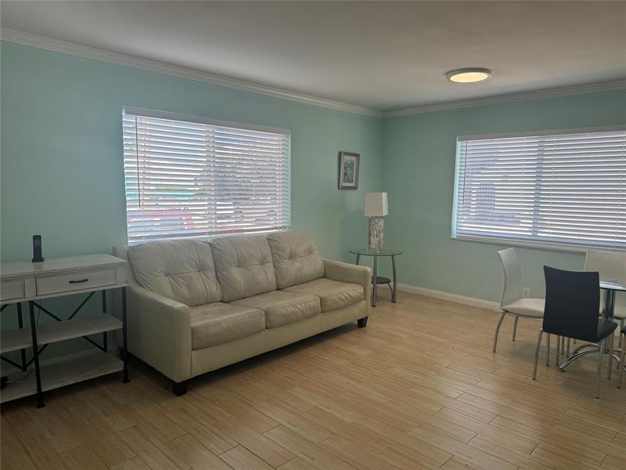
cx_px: 313
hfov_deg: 71.6
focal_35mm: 24
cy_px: 235
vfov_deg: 56.8
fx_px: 434
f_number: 1.78
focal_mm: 6.76
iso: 64
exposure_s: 1/264
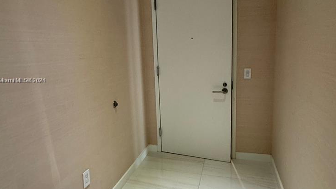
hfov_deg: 74.0
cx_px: 168
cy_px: 81
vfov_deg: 45.9
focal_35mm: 25
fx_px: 223
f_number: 2.2
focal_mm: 2.22
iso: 320
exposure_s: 1/60
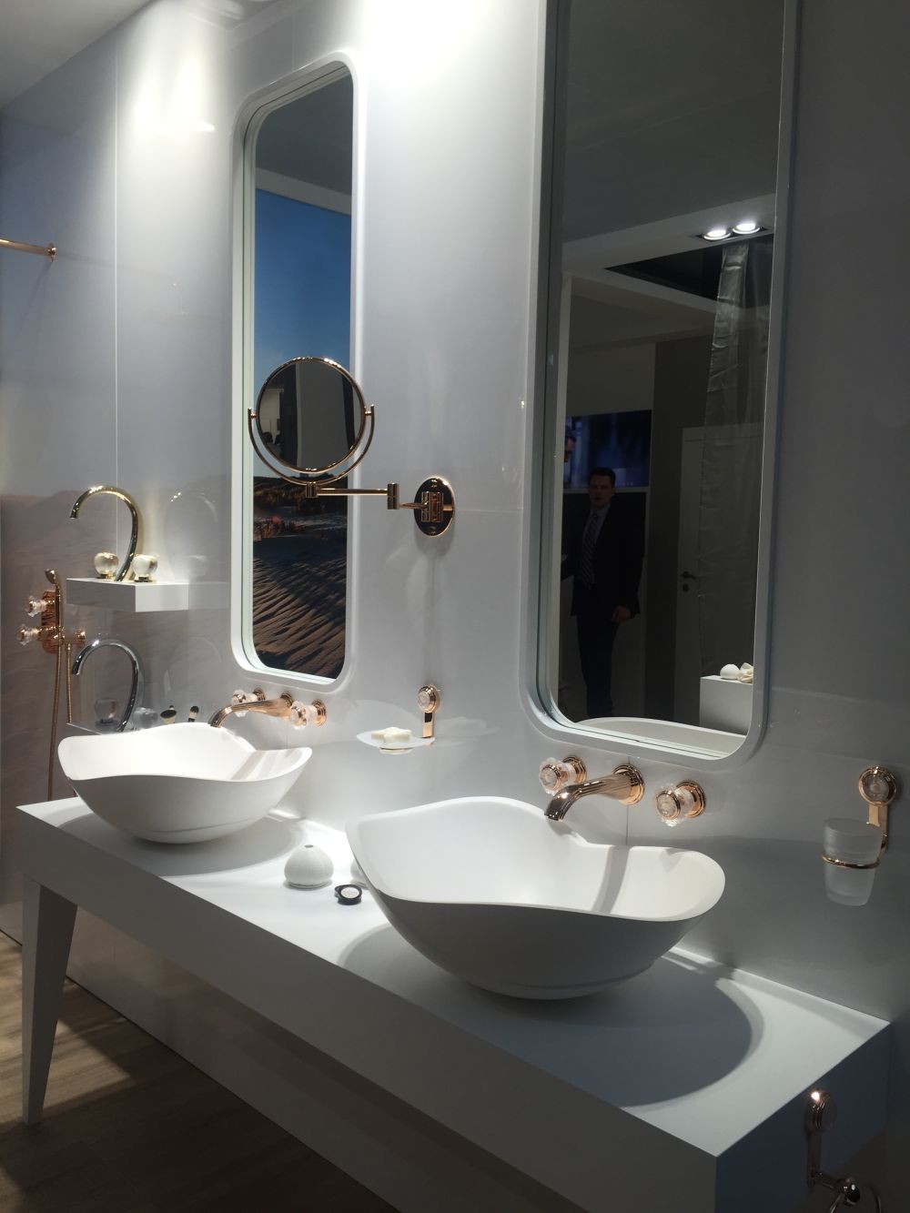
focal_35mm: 29
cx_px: 455
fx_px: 1016
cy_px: 606
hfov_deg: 48.2
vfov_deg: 61.7
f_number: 2.2
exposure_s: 1/124
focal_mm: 4.15
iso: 32
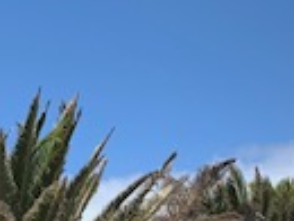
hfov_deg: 15.3
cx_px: 72
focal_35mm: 128
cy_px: 483
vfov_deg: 10.4
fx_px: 1089
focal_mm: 4.25
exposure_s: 1/2755
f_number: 1.8
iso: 25
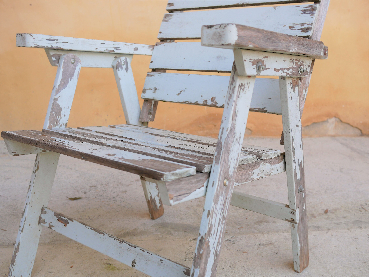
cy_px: 138
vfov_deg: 36.0
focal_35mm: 40
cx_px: 184
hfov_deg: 46.8
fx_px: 427
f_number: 3.2
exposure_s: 1/320
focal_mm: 20
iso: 200
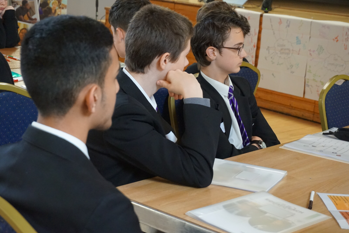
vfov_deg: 19.5
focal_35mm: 70
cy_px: 116
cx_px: 175
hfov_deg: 28.8
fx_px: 679
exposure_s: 1/80
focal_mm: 46
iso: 3200
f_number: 5.6
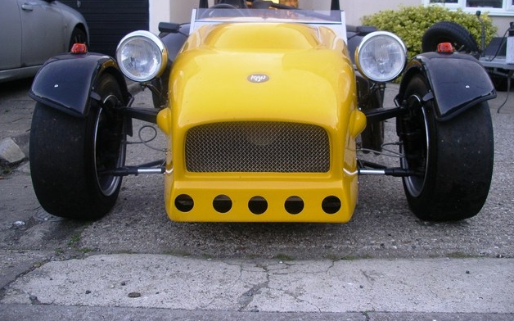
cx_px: 261
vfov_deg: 31.9
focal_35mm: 40
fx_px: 560
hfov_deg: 49.3
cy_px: 134
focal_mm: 7.8
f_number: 2.8
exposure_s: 1/40
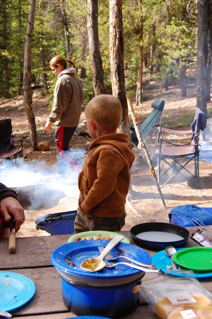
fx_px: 424
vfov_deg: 41.1
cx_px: 106
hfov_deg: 28.0
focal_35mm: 48
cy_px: 160
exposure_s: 1/200
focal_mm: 32
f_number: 7.1
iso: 400
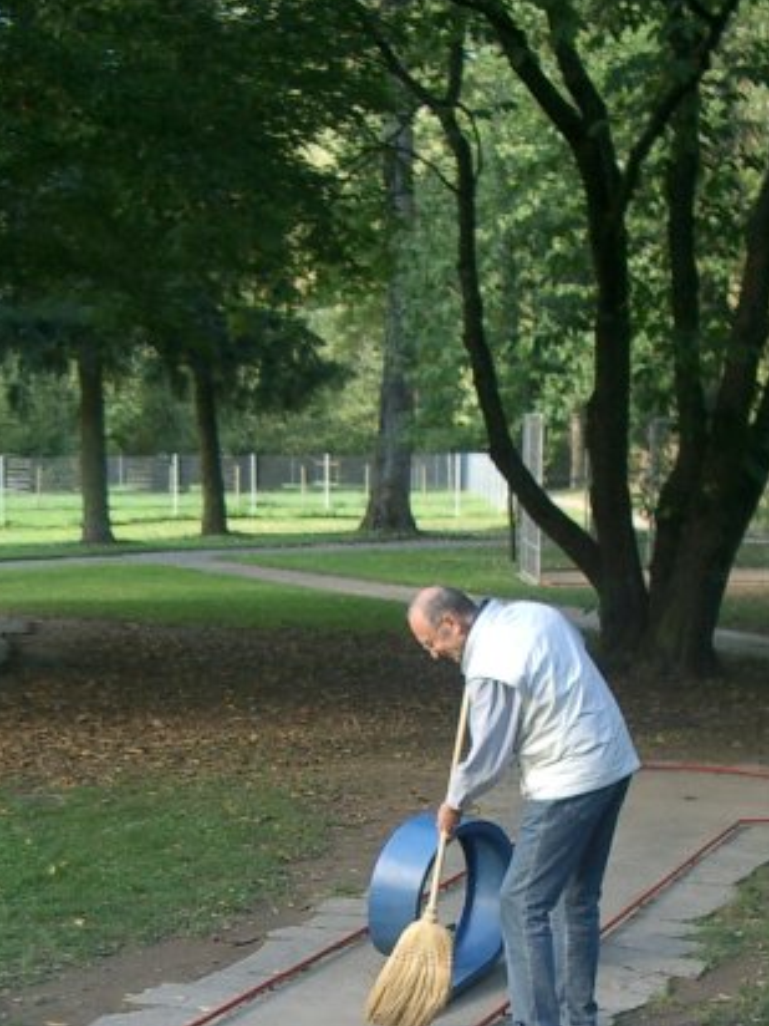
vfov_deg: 27.4
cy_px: 946
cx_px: 411
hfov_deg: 21.6
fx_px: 2014
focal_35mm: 68
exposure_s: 1/60
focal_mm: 5.8
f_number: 2.6
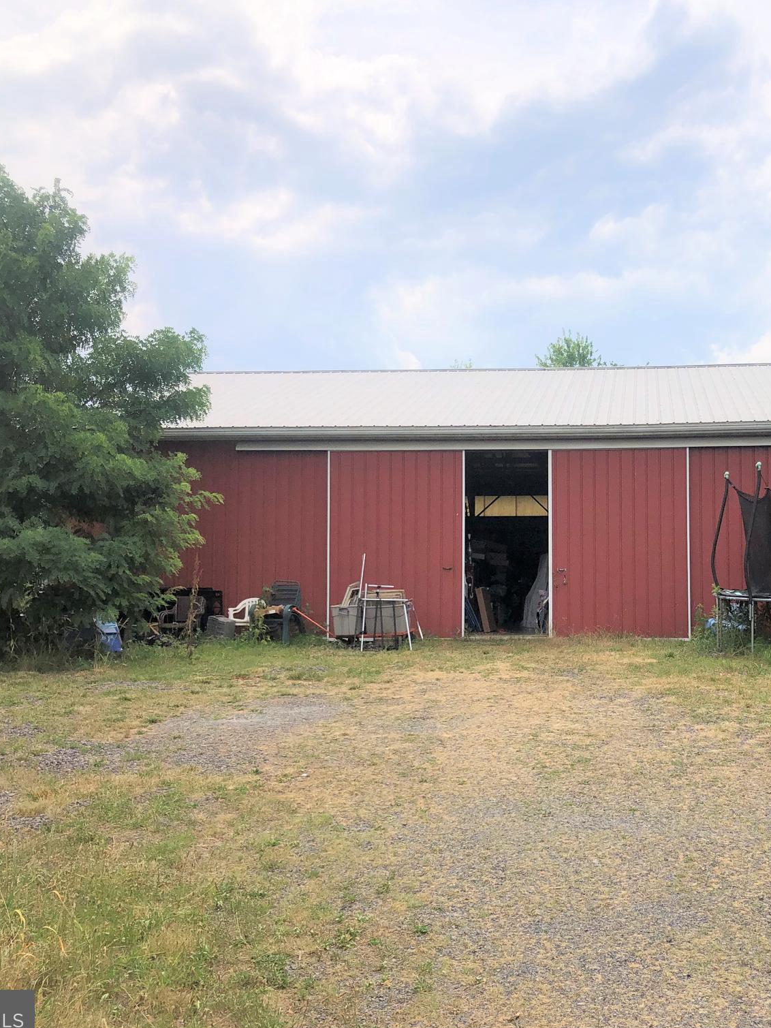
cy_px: 523
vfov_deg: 49.0
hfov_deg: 37.0
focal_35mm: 38
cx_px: 562
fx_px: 1128
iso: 20
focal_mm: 3.99
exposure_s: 1/3205
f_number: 1.8
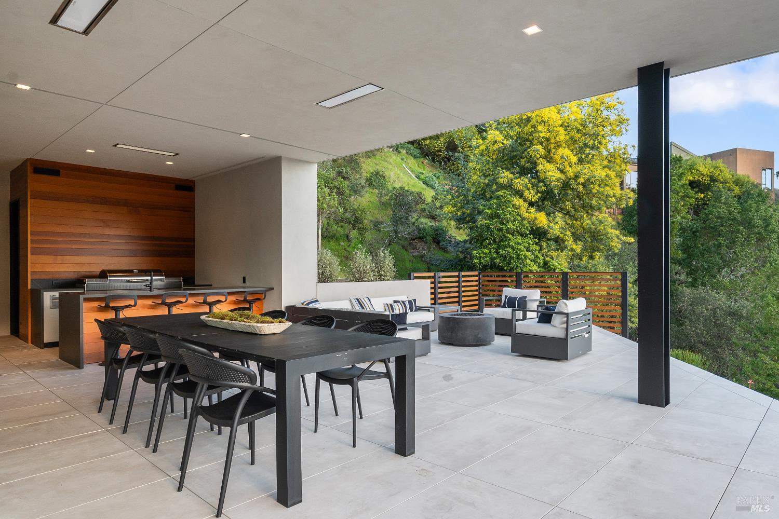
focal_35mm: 21
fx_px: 454
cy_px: 260
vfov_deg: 59.5
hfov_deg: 81.2
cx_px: 390
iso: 400
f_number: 9
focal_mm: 14
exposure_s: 1/50
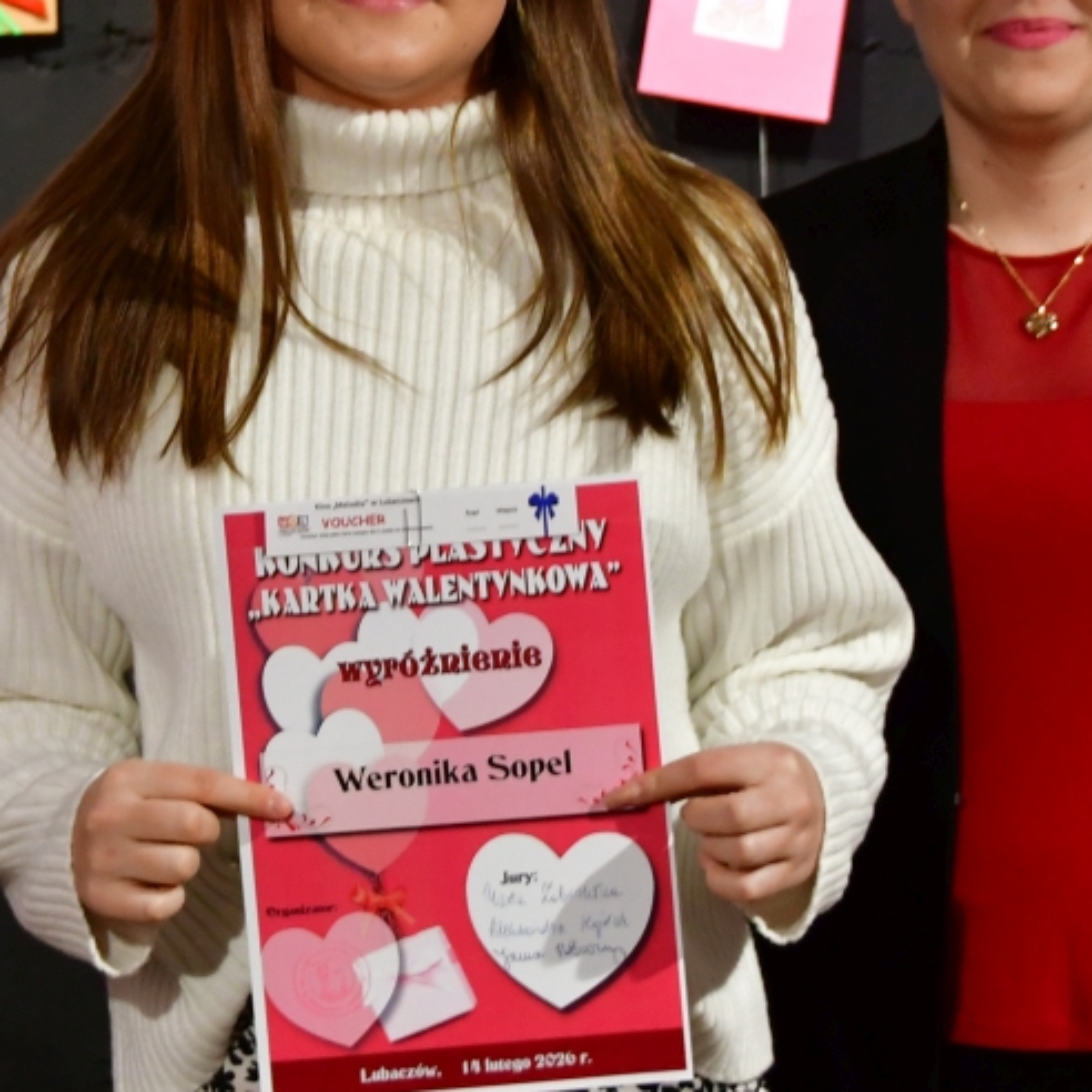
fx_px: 5032
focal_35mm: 141
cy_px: 287
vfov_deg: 12.4
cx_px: 344
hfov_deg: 12.4
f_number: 4.2
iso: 1250
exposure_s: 1/80
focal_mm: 34
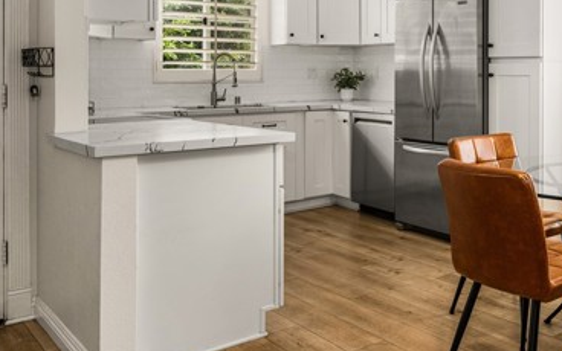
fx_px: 597
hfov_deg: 46.5
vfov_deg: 32.0
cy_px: 76
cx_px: 483
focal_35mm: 39
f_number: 5.6
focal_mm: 22
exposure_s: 1/5
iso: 80
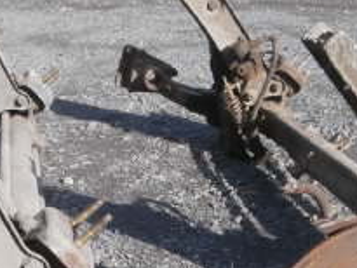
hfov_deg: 25.6
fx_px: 774
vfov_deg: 19.2
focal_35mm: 75
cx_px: 87
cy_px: 263
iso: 100
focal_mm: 4.2
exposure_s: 1/500
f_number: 3
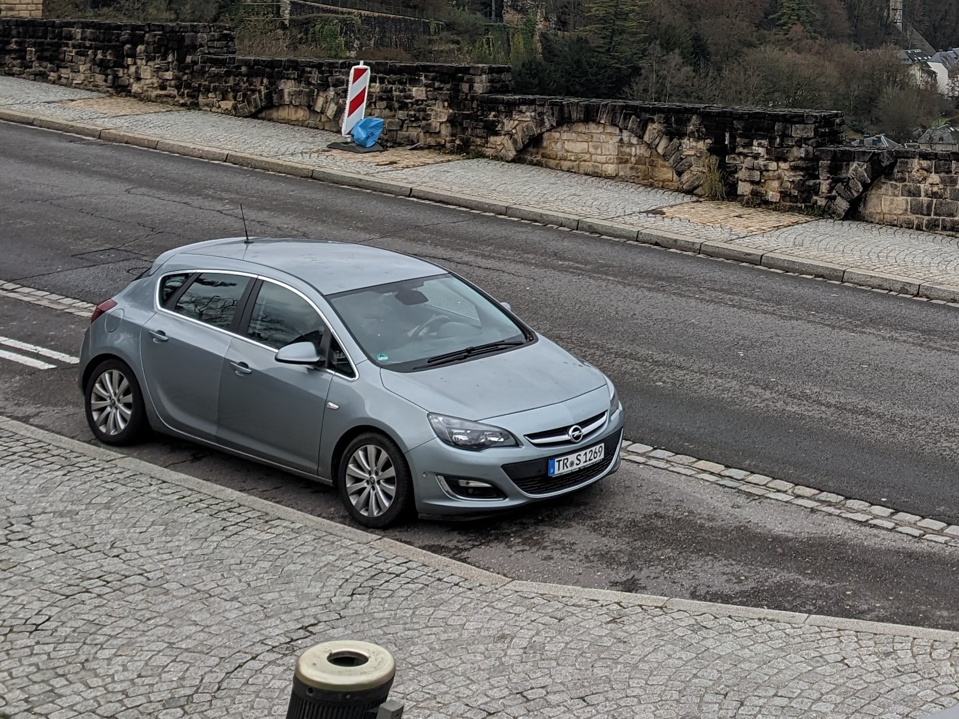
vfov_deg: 56.8
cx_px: 480
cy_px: 360
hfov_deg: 71.6
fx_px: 665
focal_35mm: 24
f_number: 1.68
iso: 21
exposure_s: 1/79.6
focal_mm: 6.9
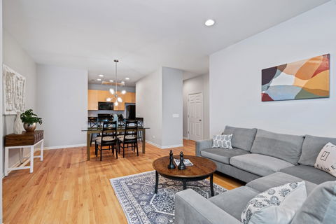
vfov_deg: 73.7
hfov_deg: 96.7
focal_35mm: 16
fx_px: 149
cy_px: 112
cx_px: 168
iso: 320
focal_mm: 16
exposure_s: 1/2
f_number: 7.1
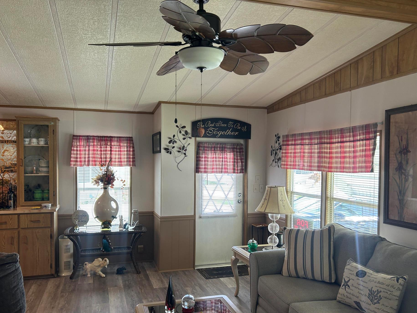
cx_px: 201
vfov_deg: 48.1
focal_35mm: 29
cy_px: 173
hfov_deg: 61.6
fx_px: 349
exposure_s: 1/60
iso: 80
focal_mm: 5.7
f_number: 1.5
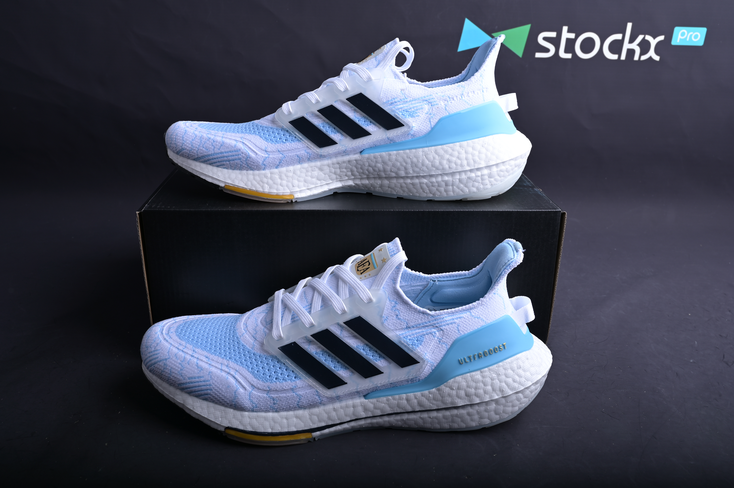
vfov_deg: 39.9
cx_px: 367
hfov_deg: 57.3
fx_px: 672
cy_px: 244
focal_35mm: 33
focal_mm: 33
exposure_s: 1/250
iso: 100
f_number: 11
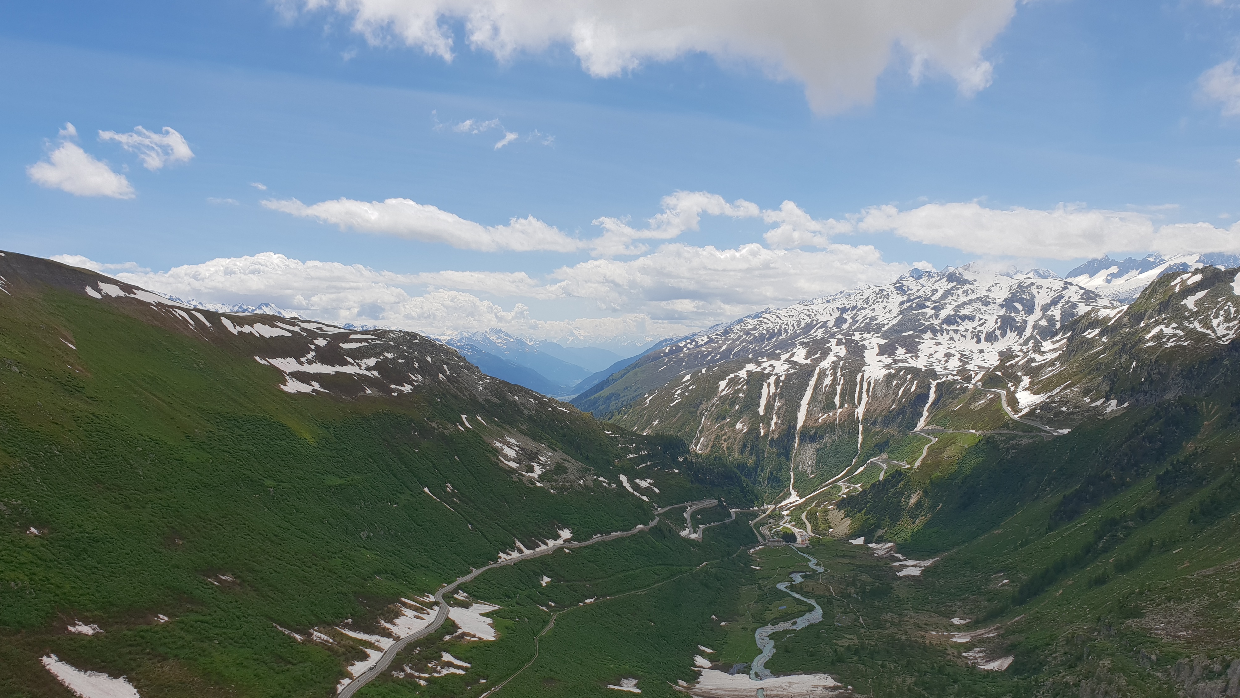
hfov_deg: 66.1
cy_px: 404
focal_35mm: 29
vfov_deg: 40.1
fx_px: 954
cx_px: 608
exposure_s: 1/2392
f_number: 2.4
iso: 50
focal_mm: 4.3
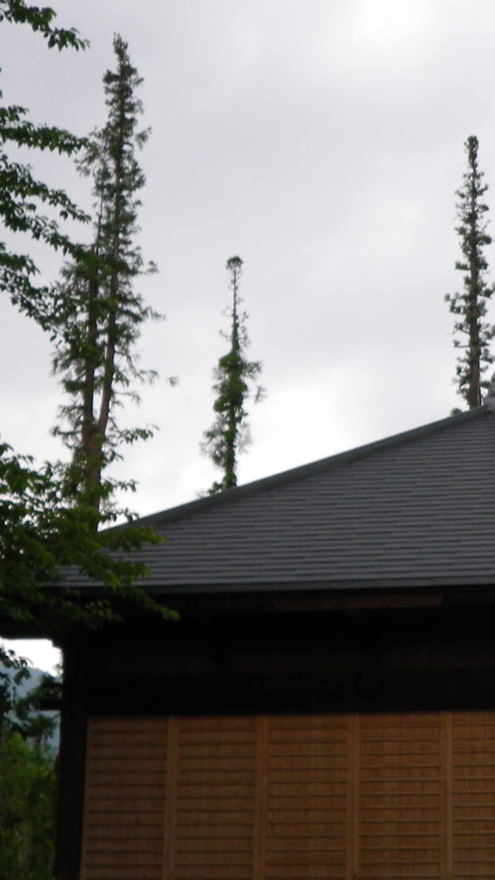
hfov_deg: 16.0
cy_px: 411
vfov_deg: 28.6
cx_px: 474
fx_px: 1727
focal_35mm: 74
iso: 64
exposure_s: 1/125
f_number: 3.8
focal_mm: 6.2
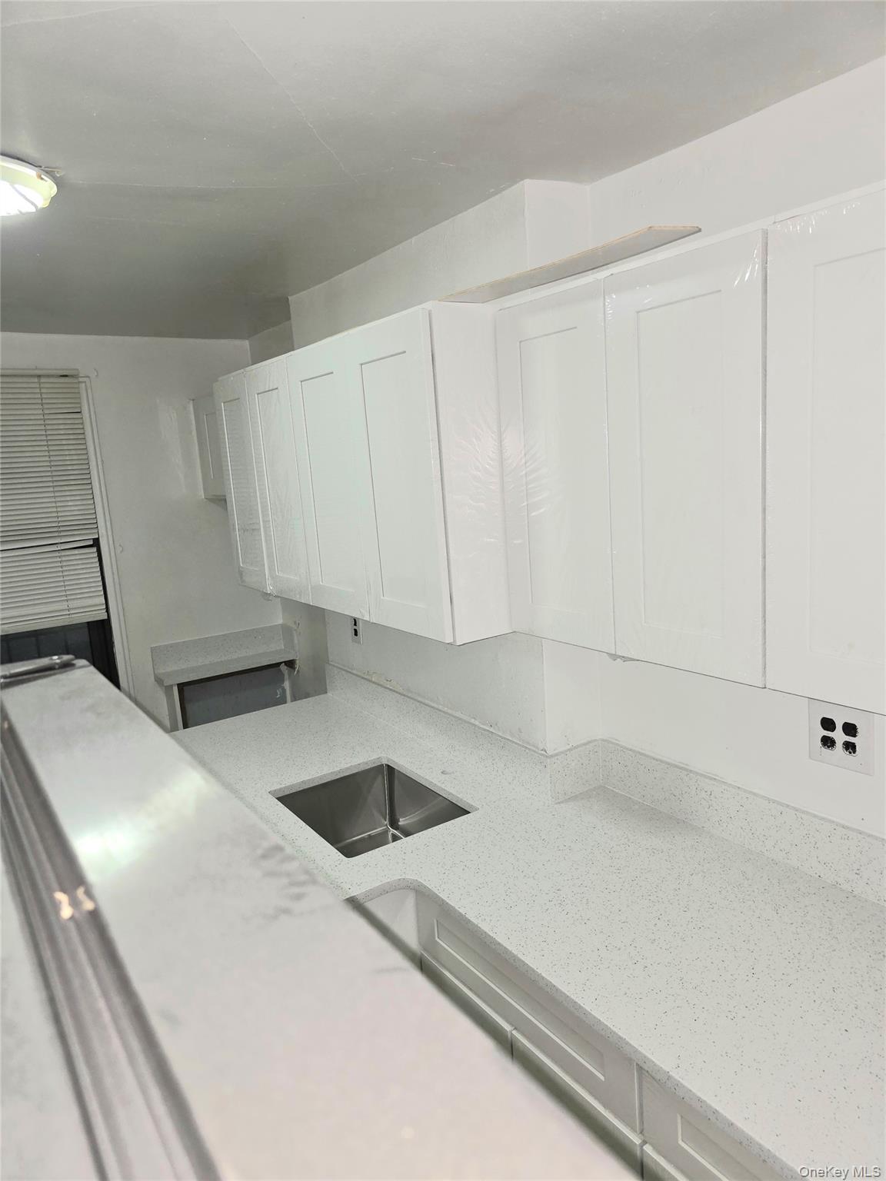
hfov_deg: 58.9
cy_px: 590
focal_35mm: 23
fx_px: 785
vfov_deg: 73.9
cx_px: 443
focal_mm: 6.3
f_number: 1.7
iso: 100
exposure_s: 1/30
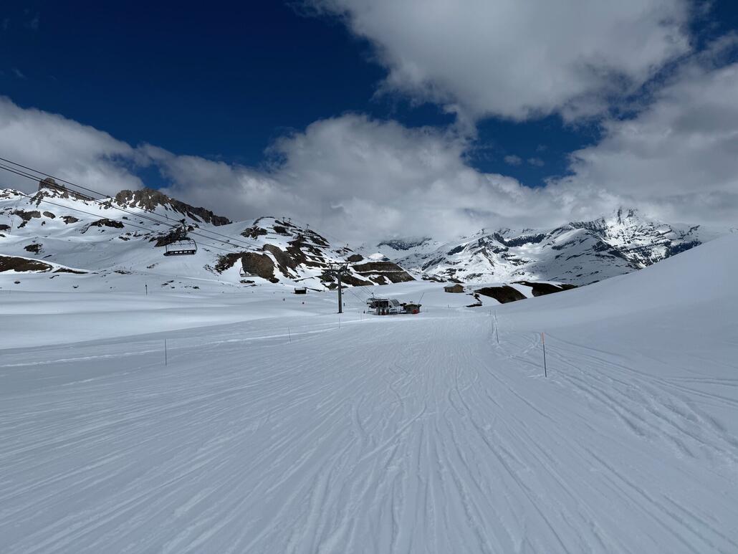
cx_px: 369
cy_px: 277
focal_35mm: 24
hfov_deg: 71.6
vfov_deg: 56.8
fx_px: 512
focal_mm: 6.76
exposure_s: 1/32258
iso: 64
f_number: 1.78
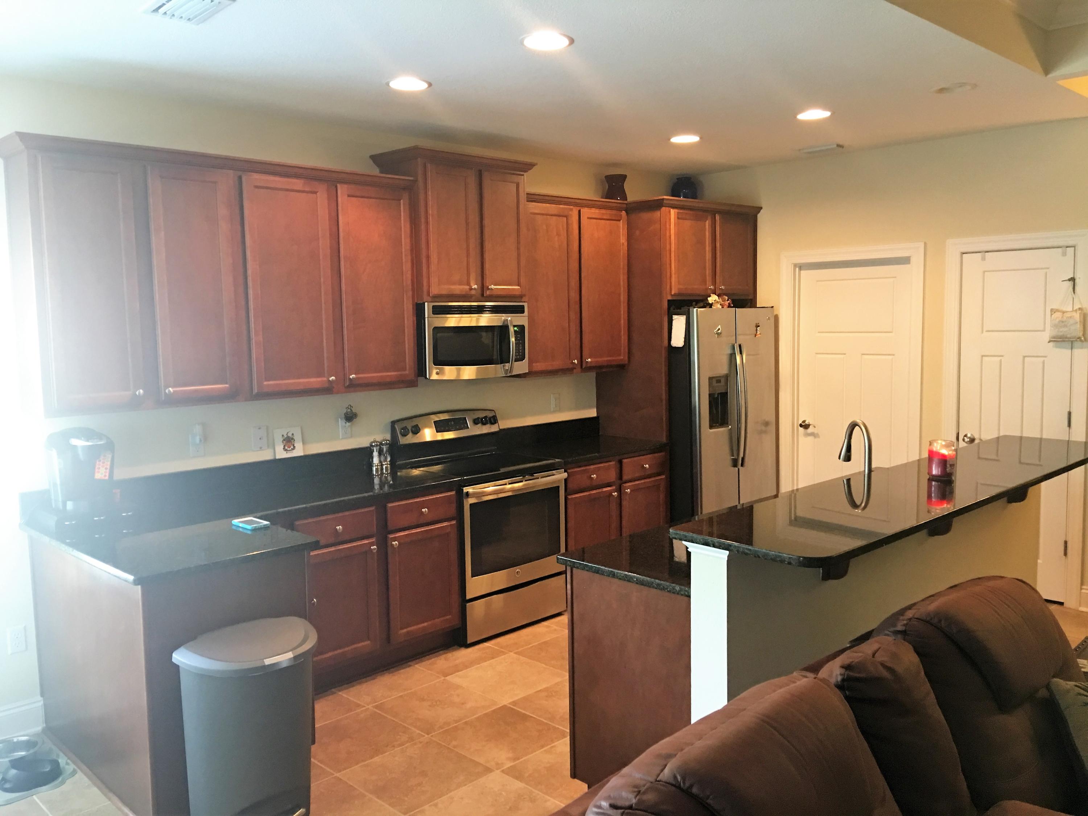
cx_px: 544
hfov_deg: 61.7
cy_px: 408
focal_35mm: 29
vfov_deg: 48.2
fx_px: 911
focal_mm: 4.15
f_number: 2.2
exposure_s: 1/10
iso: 80
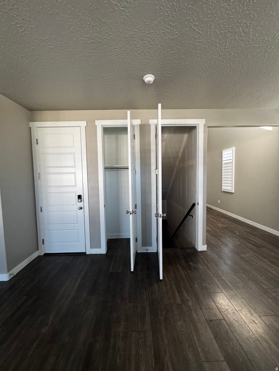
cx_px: 140
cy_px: 186
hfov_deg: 85.7
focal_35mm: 14
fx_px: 150
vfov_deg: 102.1
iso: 250
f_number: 2.2
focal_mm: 2.22
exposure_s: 1/99
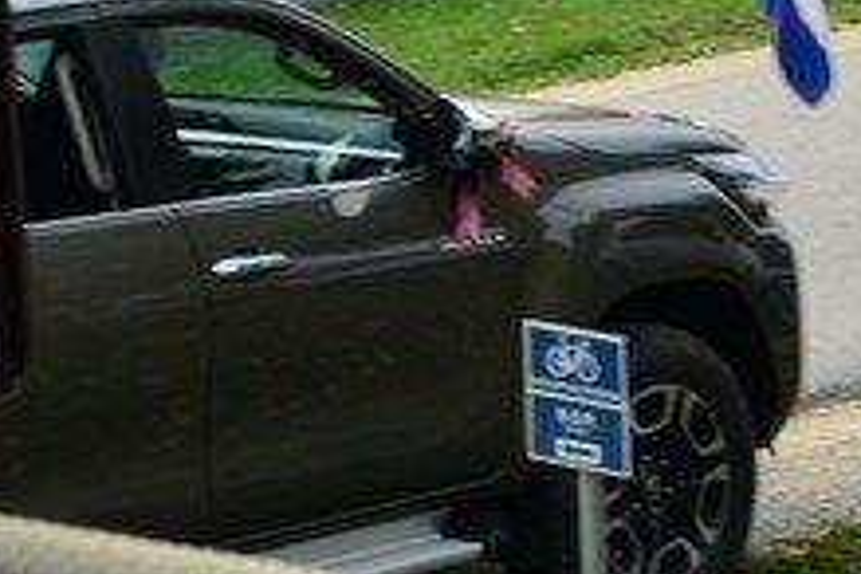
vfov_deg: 4.7
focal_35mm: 290
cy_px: 254
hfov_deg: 6.9
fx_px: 6935
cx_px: -759
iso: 800
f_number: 7.1
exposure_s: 1/200
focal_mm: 62
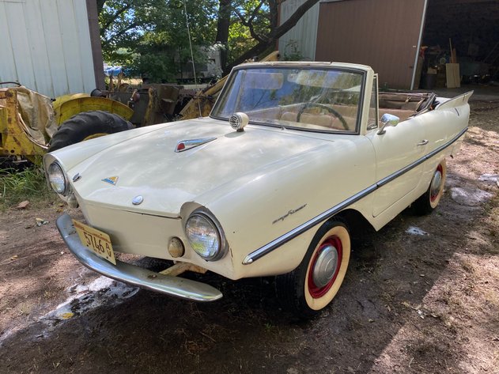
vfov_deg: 53.0
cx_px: 250
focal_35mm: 26
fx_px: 375
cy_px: 187
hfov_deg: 67.3
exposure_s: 1/711
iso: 32
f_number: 1.8
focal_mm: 4.25
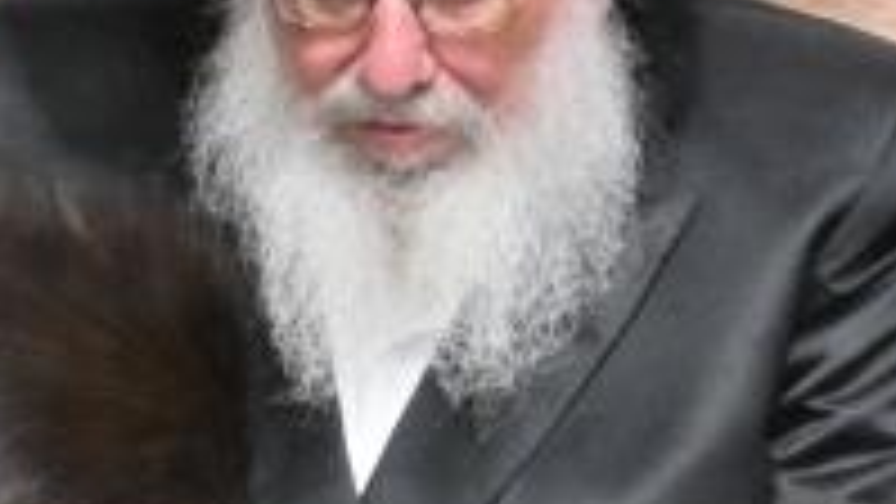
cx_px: -113
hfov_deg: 1.3
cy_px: 666
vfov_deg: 0.8
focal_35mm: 1613
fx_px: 38327
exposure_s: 1/400
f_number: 2.8
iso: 1250
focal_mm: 200
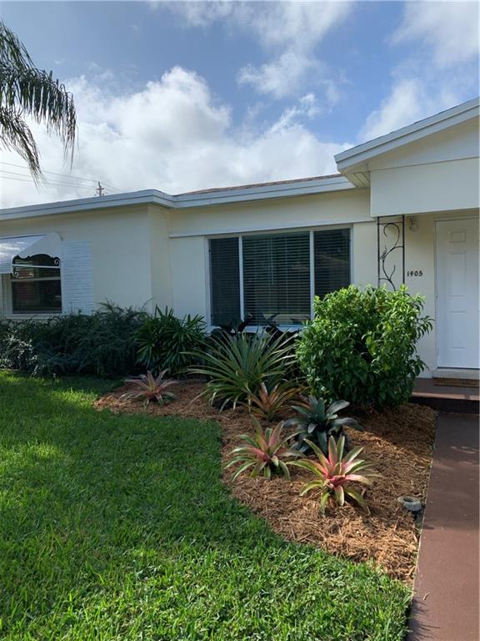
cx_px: 240
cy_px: 320
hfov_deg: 53.1
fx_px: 481
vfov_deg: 67.3
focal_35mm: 26
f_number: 1.8
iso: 25
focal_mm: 4.25
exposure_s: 1/1992
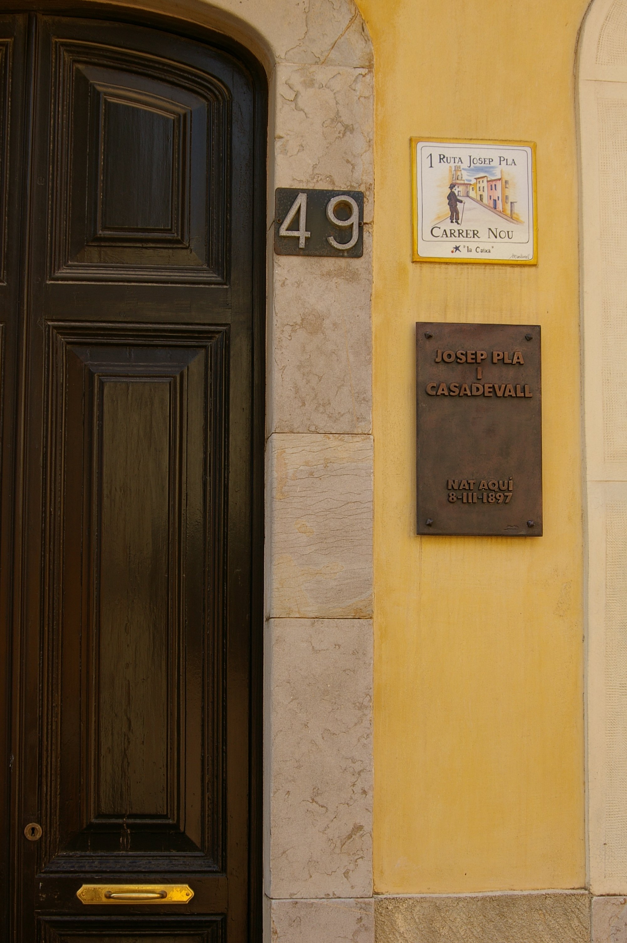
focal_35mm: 75
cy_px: 472
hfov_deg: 18.1
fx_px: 1963
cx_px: 314
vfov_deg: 27.0
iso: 200
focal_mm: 50
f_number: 6.7
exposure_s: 1/250
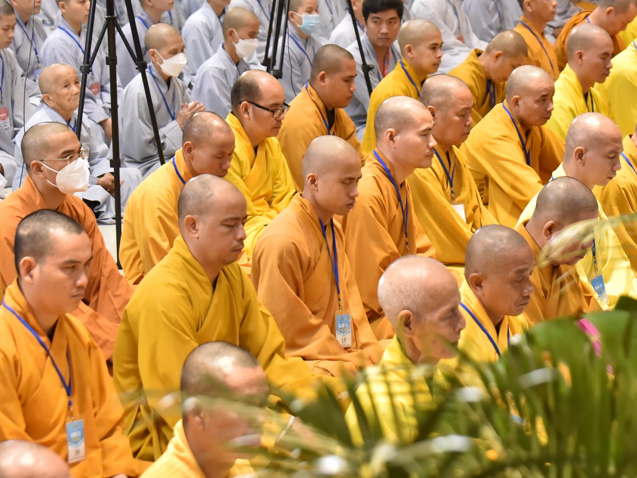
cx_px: 421
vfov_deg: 12.1
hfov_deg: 16.1
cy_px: 135
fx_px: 2246
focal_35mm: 122
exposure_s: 1/125
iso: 3200
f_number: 5.6
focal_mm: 75
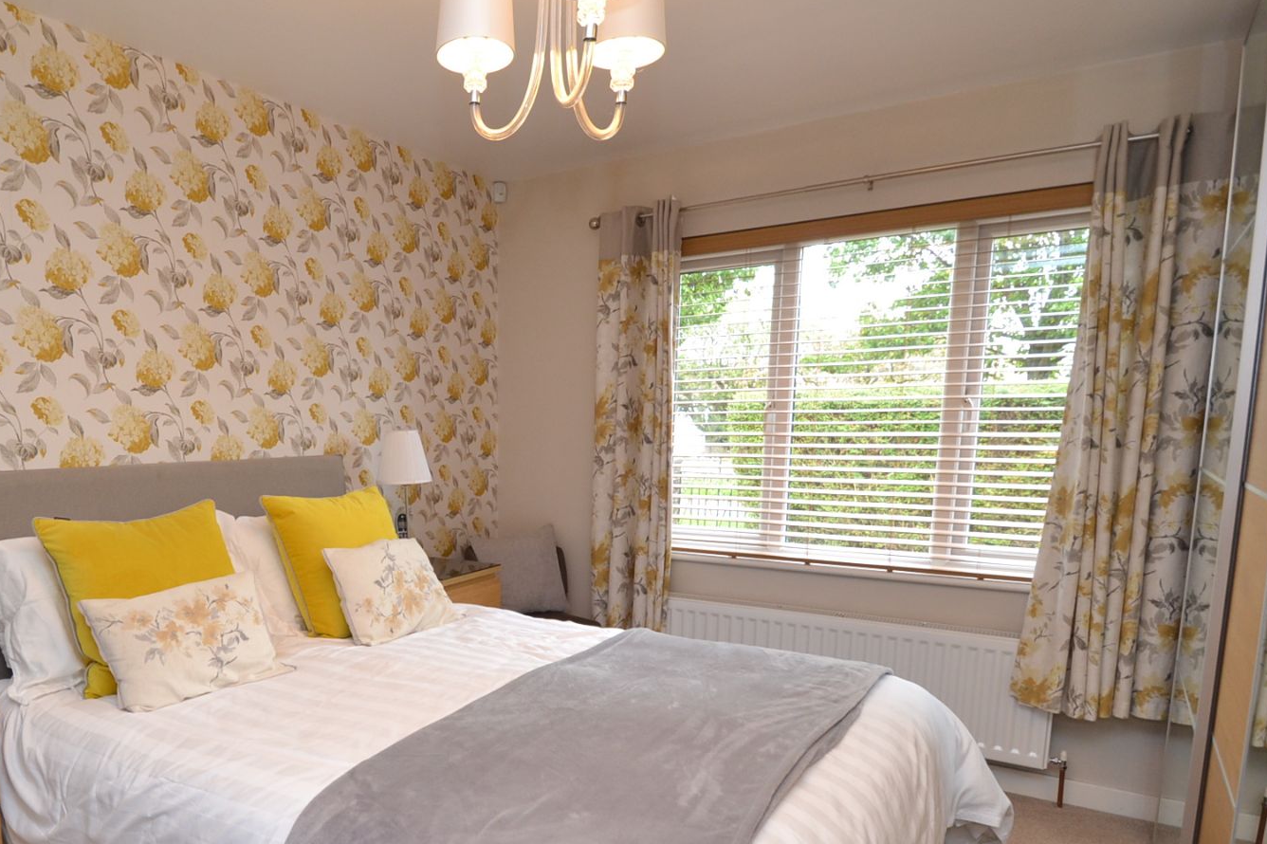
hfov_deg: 74.3
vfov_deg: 54.2
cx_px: 445
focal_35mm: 23
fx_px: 809
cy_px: 550
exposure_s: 1/60
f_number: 3.5
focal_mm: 10
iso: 500
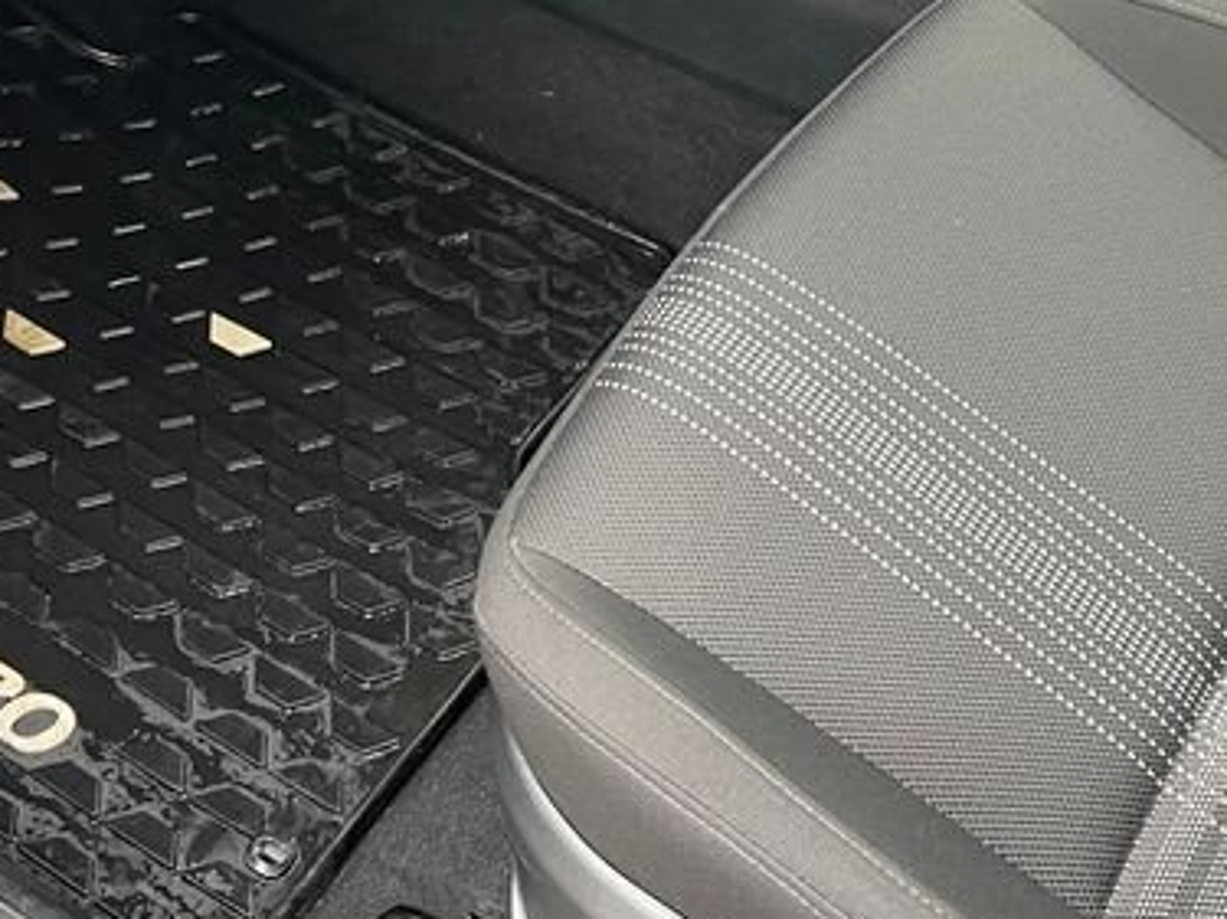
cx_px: 815
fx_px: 2516
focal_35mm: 71
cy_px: -265
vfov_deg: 19.2
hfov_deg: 27.3
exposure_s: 1/70
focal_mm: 5.1
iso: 125
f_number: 1.6
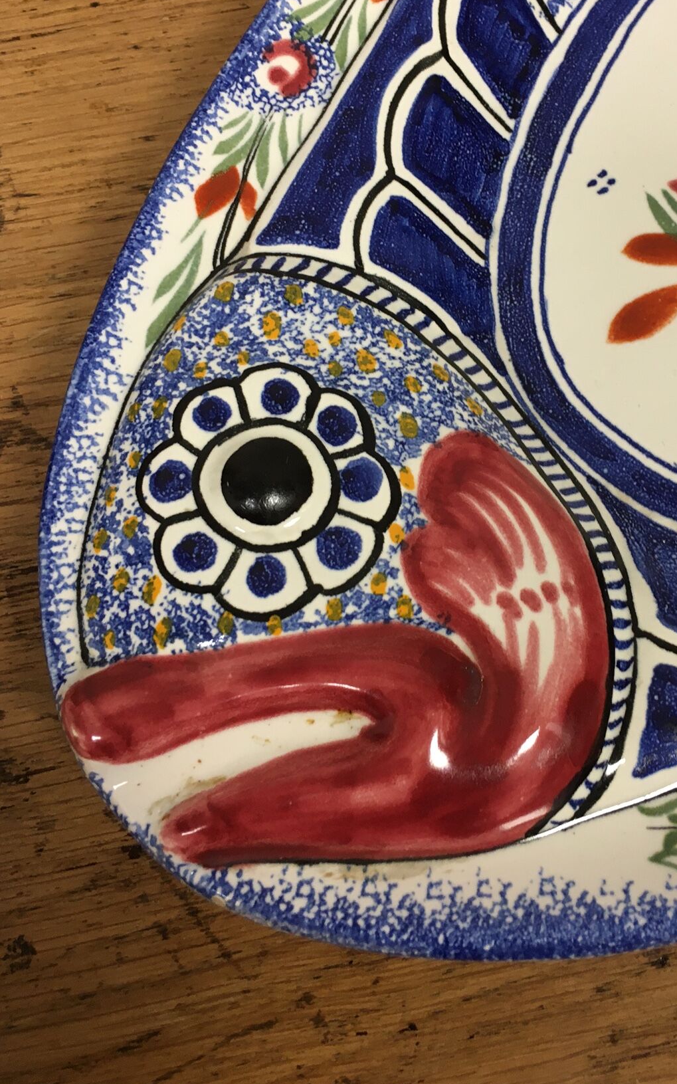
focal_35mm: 38
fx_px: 1122
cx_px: 459
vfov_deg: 51.1
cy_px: 423
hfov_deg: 33.2
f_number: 2.2
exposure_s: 1/33
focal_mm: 4.15
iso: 100
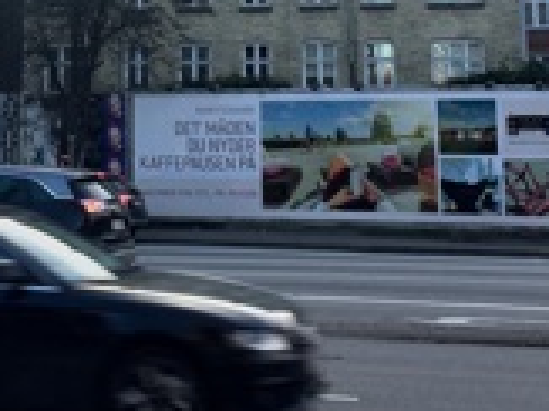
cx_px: 115
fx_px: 1410
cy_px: -126
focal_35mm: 89
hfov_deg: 21.8
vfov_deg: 15.7
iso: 32
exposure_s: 1/116
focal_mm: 4.15
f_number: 2.2
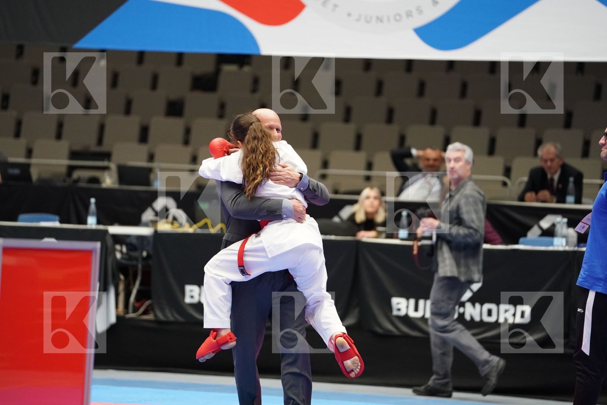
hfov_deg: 10.3
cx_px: 304
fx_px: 3372
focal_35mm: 200
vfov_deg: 6.9
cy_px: 202
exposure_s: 1/1000
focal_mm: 200
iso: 5000
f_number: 2.8
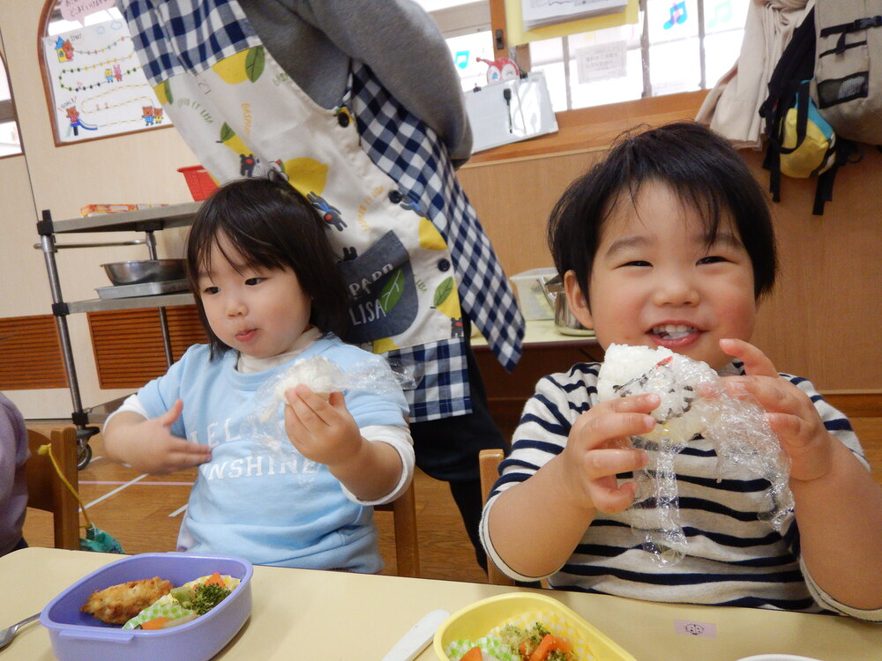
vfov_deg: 56.8
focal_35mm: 24
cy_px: 330
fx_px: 612
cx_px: 441
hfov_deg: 71.6
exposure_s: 1/30
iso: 125
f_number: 2.8
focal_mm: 4.3
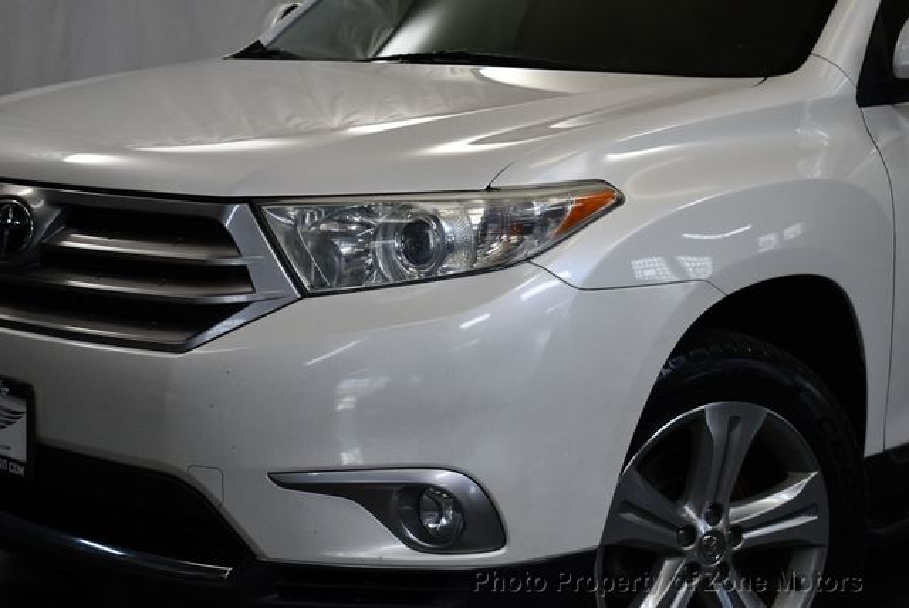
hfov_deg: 29.6
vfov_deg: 20.1
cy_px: 304
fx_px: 1719
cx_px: 454
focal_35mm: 68
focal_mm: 34
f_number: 4.5
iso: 640
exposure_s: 1/250
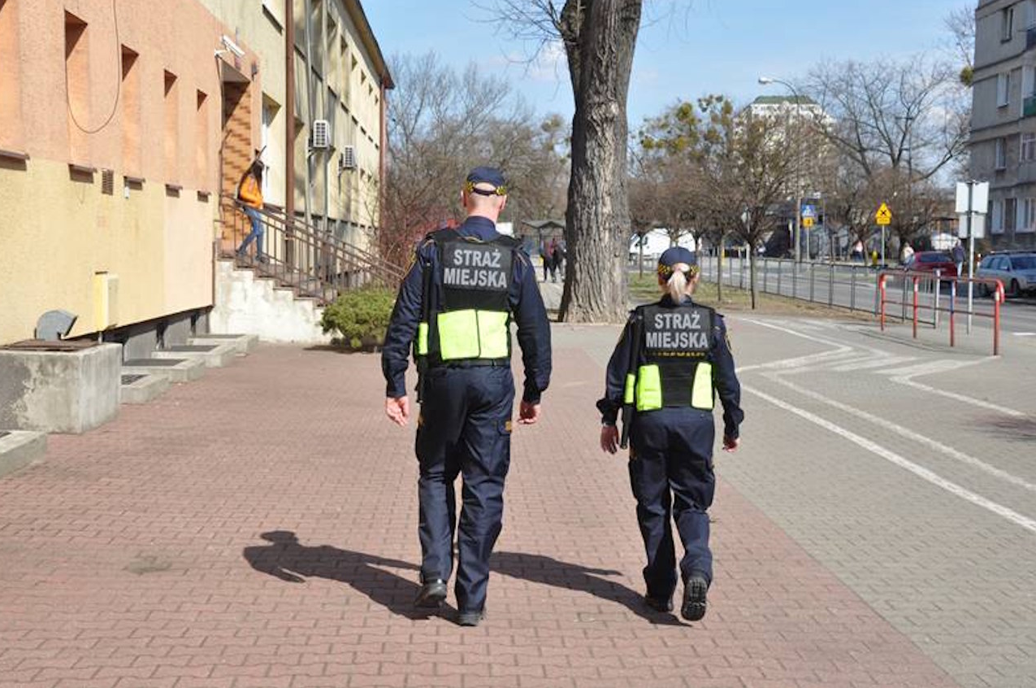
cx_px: 510
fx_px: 1494
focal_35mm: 52
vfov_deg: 25.9
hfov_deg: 38.2
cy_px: 338
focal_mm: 34
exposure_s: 1/500
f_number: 11
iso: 400
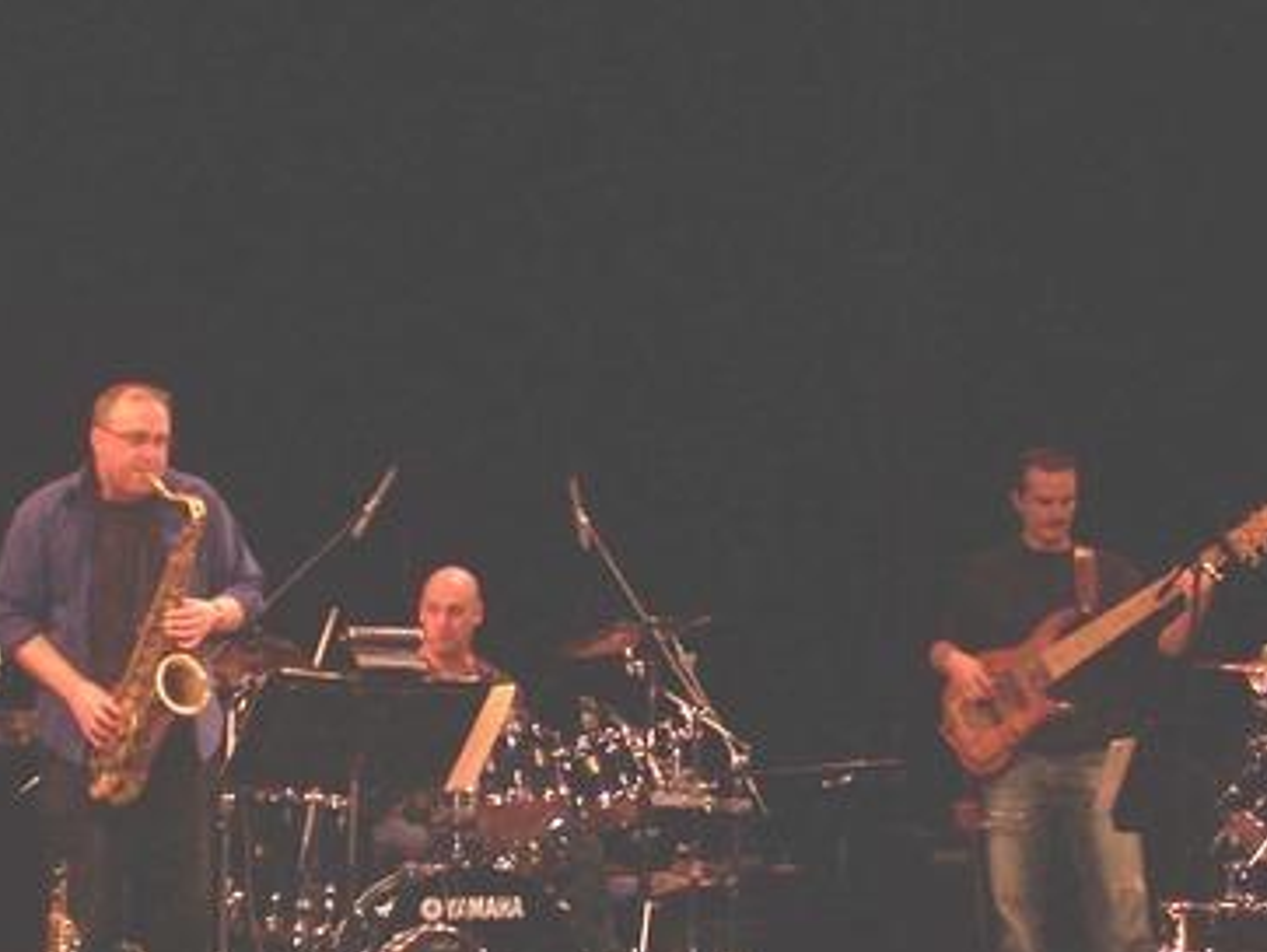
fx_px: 7179
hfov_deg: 10.1
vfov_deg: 7.6
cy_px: 696
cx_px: 542
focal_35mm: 196
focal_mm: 16.8
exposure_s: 1/90
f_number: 4.8
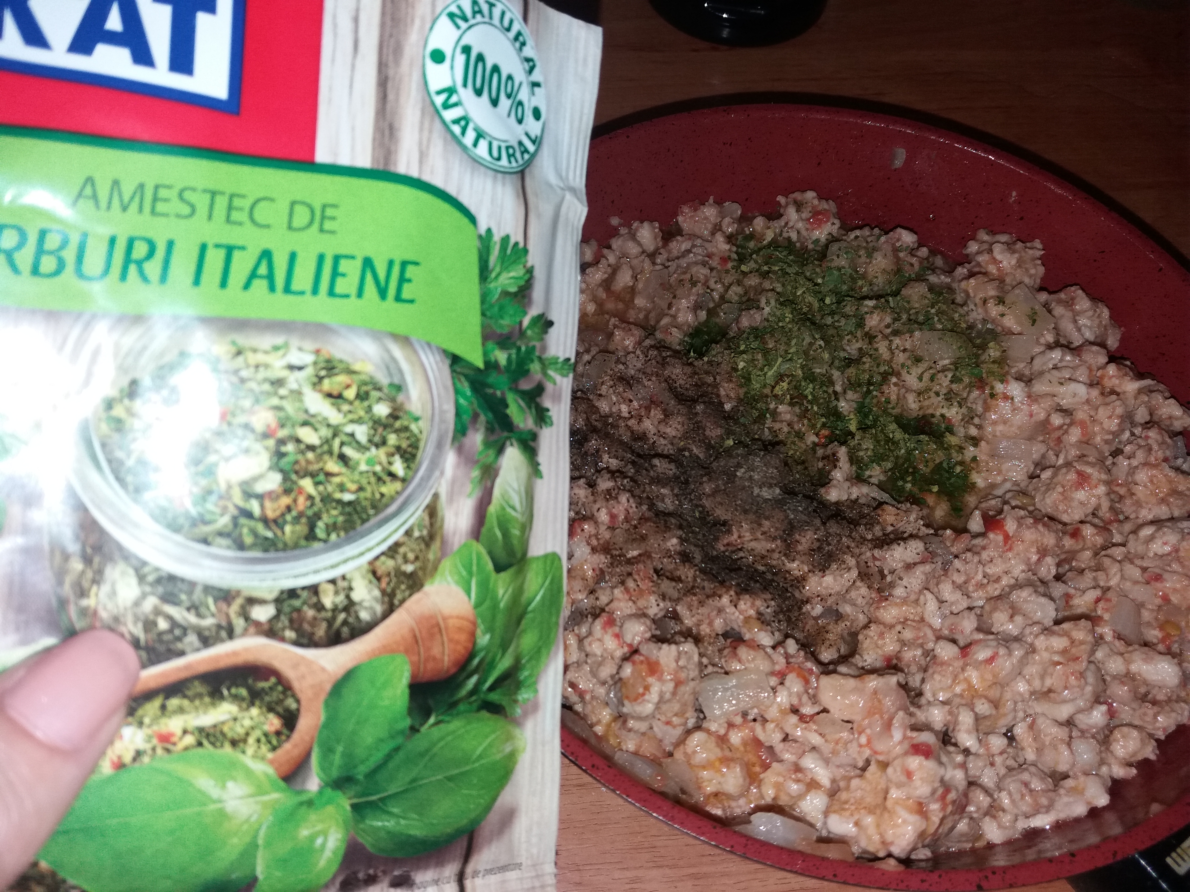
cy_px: 446
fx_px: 963
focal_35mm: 28
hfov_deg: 63.4
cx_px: 595
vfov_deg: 49.7
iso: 64
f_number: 1.9
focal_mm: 3.7
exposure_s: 1/183
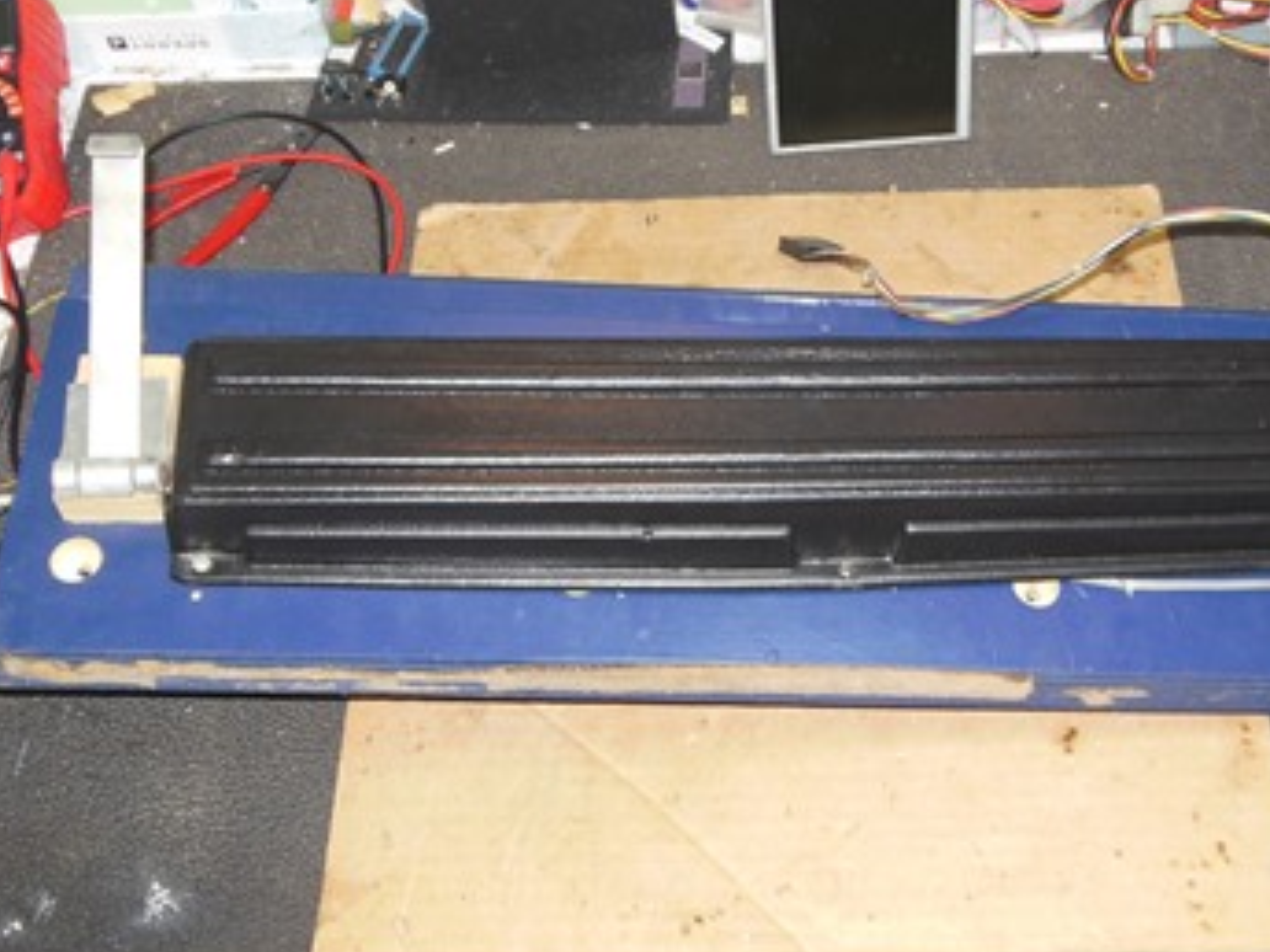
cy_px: 428
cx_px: 779
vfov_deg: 33.6
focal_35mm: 43
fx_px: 1578
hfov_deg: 43.6
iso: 200
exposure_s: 1/30
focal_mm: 6
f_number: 3.5
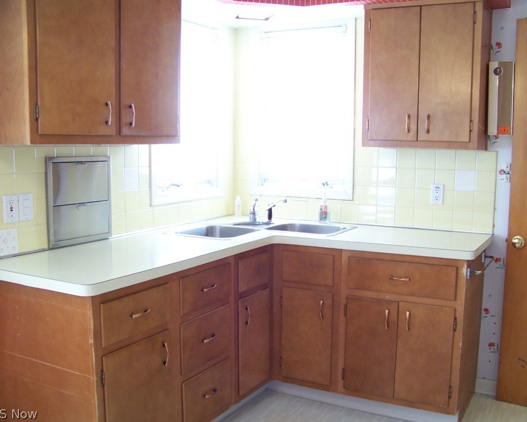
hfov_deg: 47.9
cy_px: 209
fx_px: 593
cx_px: 264
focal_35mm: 38
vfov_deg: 39.2
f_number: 2.8
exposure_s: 1/30
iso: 172
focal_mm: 5.85
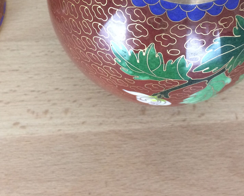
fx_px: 469
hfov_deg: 29.1
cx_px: 115
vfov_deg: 22.5
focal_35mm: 65
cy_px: -7
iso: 80
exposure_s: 1/33
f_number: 2.2
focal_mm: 4.15
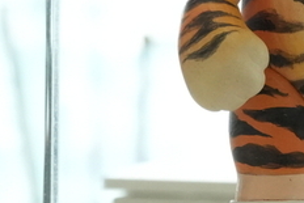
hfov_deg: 3.8
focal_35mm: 542
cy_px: -181
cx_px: 356
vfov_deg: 2.5
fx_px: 4580
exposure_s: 1/125
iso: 4000
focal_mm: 97
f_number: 13
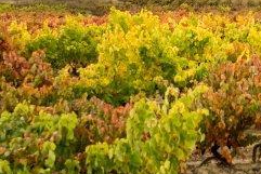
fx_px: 740
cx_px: 277
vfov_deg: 13.2
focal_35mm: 102
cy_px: -22
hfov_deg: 19.3
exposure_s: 1/640
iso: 160
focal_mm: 24
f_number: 2.8
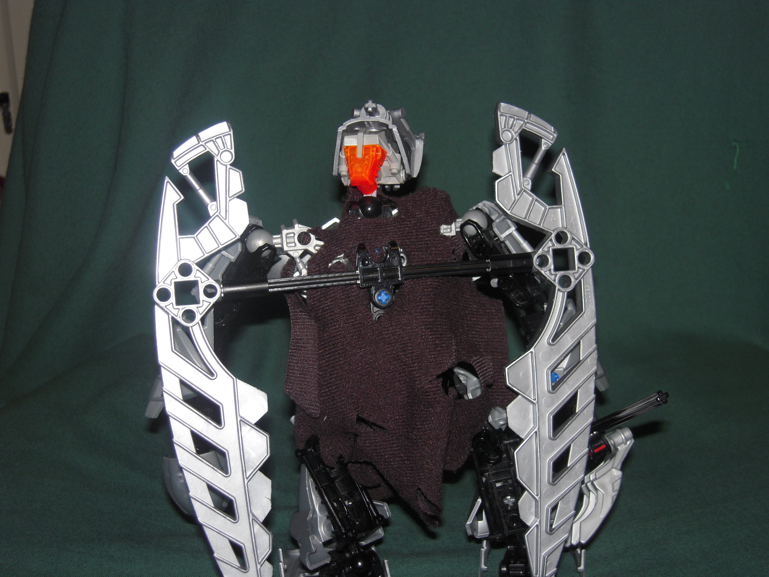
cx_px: 384
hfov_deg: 32.7
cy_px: 288
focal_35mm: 59
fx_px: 1311
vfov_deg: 24.8
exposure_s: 1/40
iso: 100
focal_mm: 10.5
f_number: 3.9
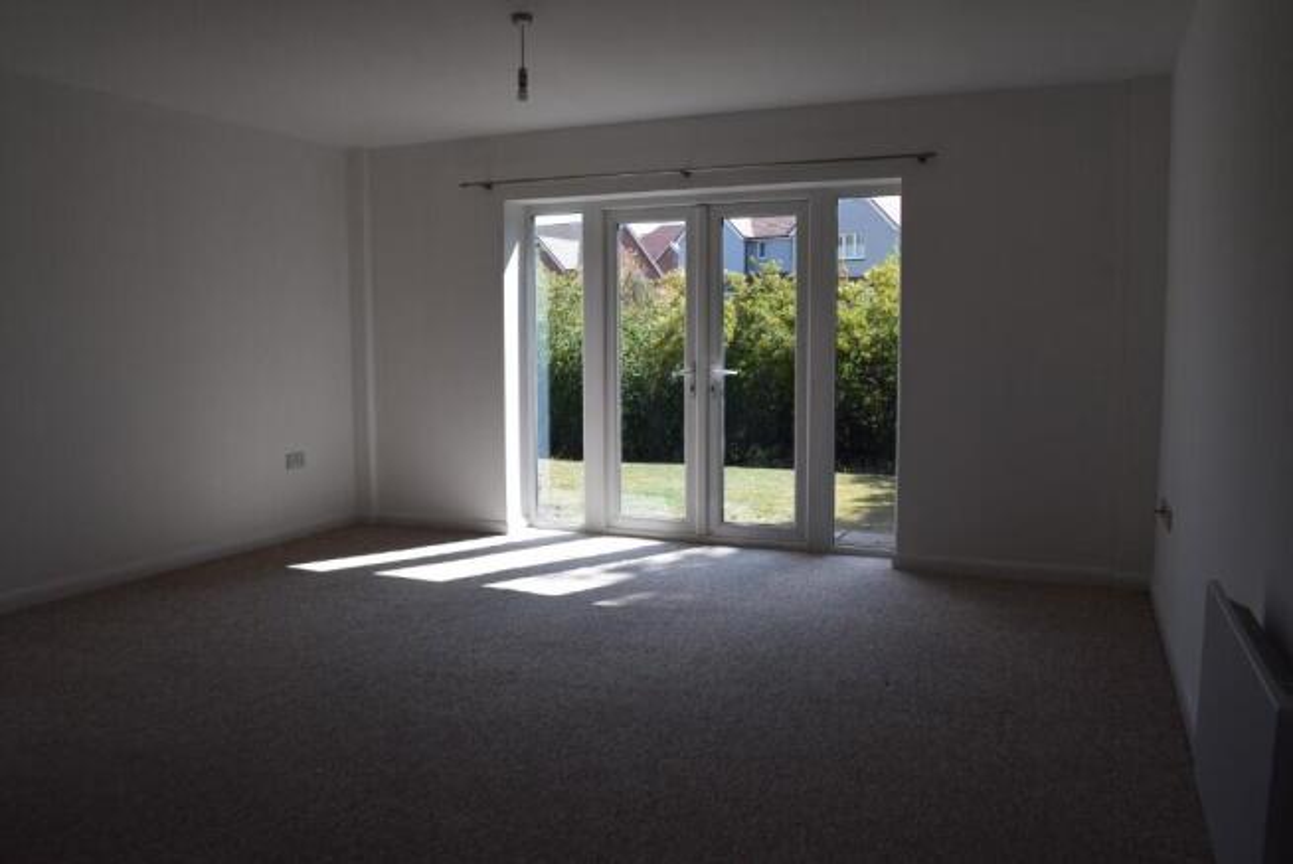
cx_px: 646
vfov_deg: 48.0
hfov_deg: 67.3
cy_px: 432
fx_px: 970
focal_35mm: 27
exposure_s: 1/250
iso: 400
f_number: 10
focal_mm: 18
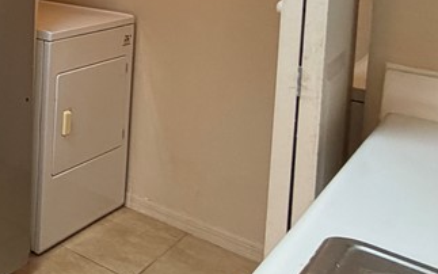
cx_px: -212
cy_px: -56
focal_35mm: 47
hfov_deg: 28.5
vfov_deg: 24.8
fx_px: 561
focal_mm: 2.22
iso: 200
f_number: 2.2
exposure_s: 1/60
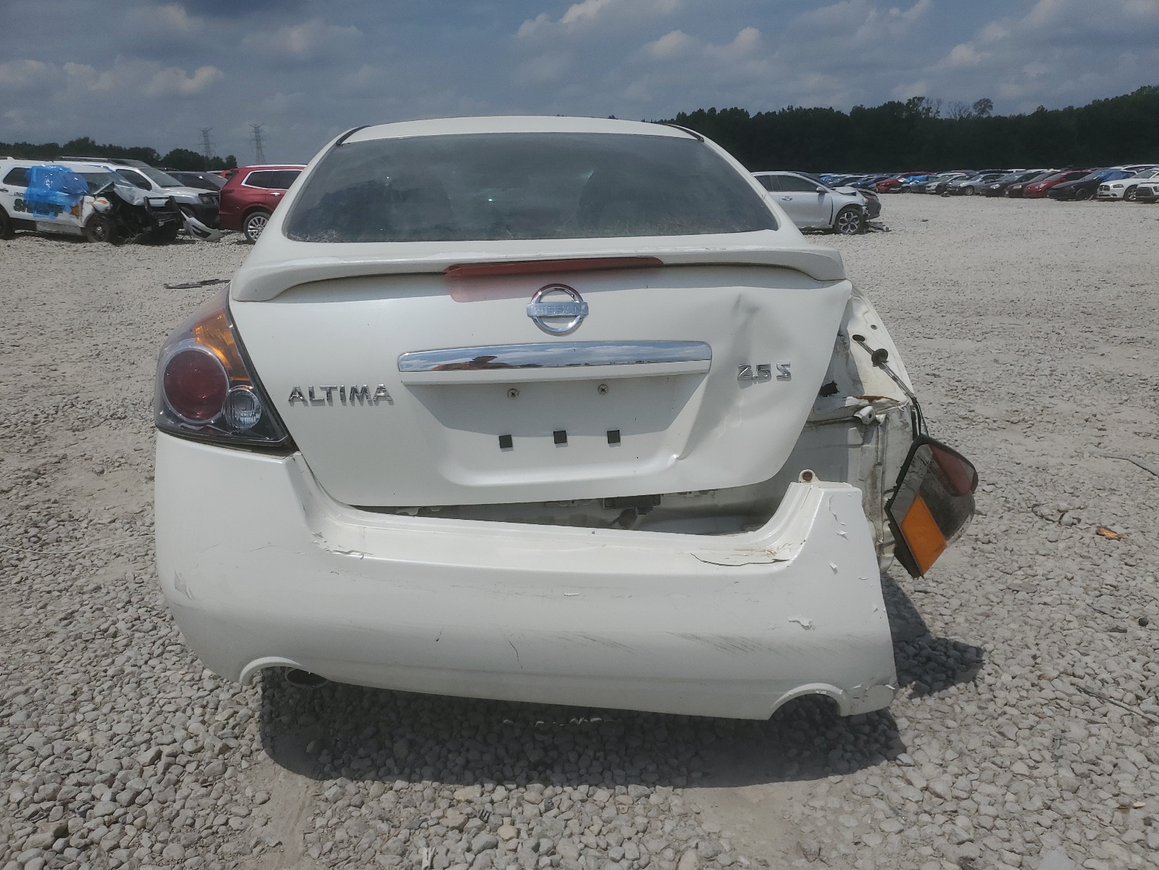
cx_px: 580
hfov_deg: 67.3
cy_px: 435
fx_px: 871
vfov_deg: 53.1
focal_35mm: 26
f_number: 1.5
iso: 52
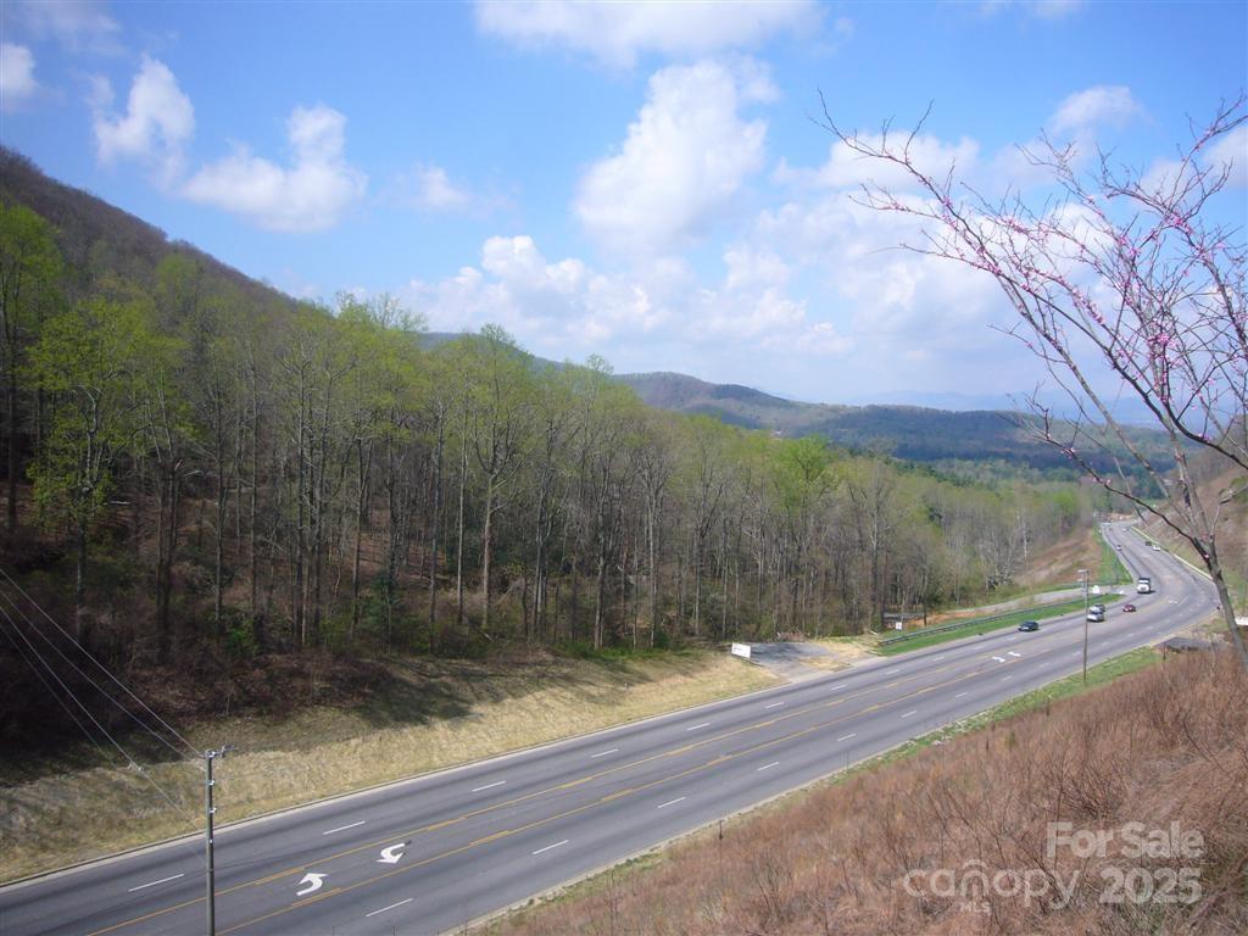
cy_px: 468
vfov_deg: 49.7
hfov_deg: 63.4
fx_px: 1009
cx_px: 624
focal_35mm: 28
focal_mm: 4.6
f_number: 5.6
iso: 80
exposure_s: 1/320
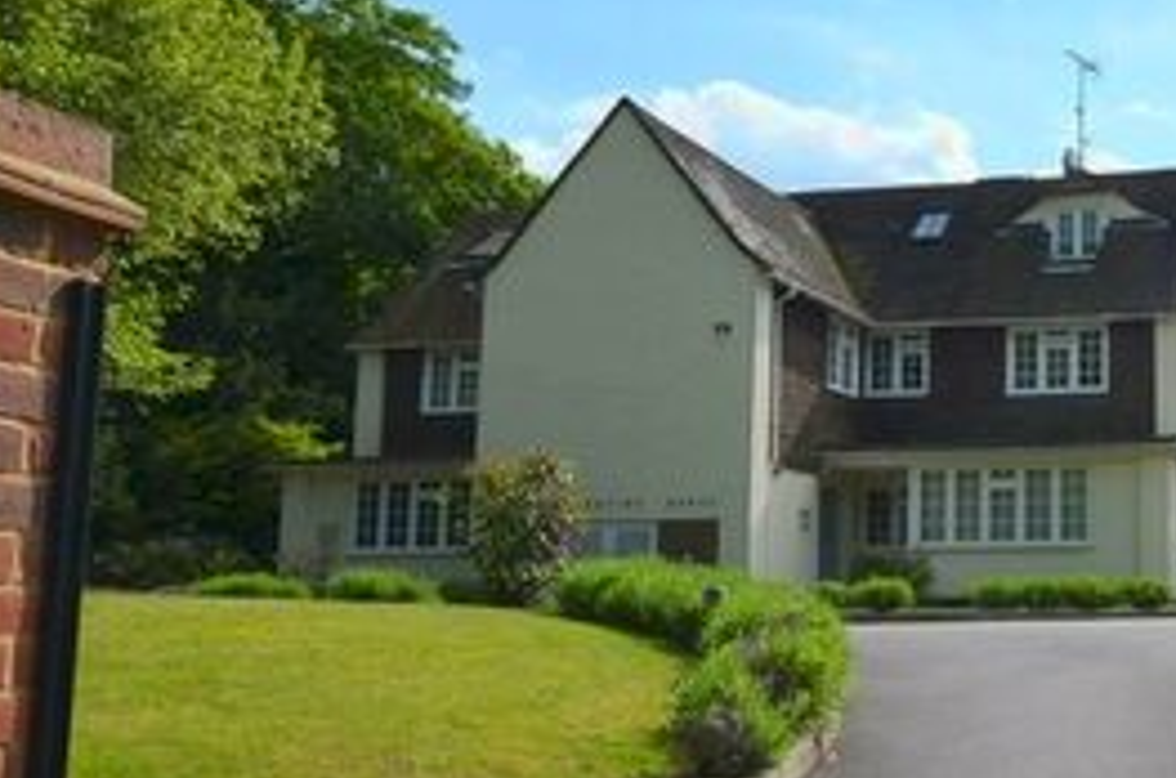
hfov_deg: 41.7
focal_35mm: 40
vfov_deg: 33.2
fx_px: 1304
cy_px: 431
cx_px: 1194
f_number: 8
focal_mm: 10
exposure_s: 1/250
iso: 100
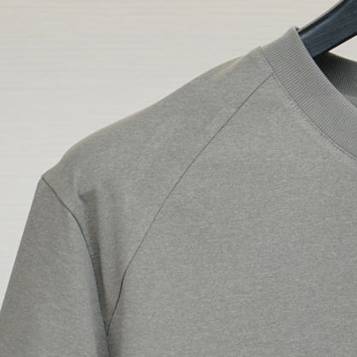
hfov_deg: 7.3
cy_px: 342
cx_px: 451
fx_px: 2754
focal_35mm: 236
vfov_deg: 7.4
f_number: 4
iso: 320
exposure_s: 1/250
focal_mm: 48
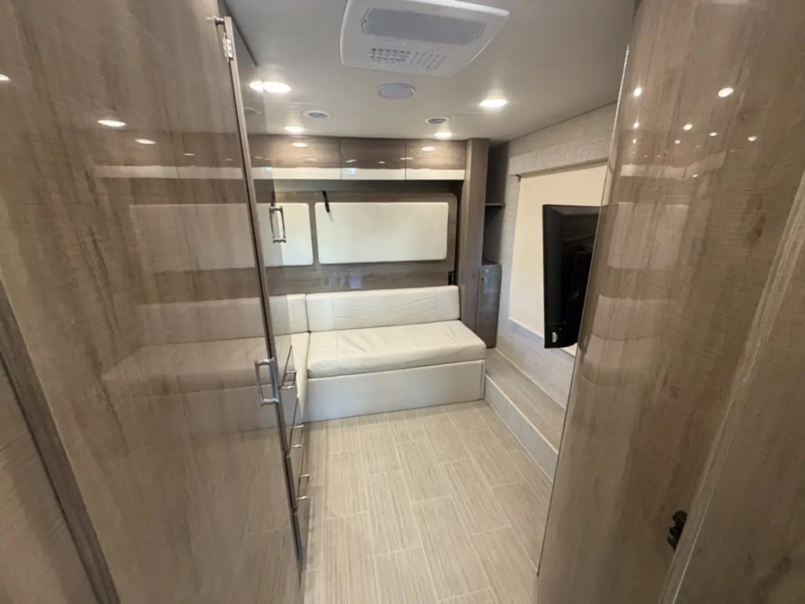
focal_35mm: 14
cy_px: 302
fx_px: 326
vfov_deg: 85.7
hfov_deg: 102.1
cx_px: 402
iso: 400
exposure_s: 1/60
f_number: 2.2
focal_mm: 2.22
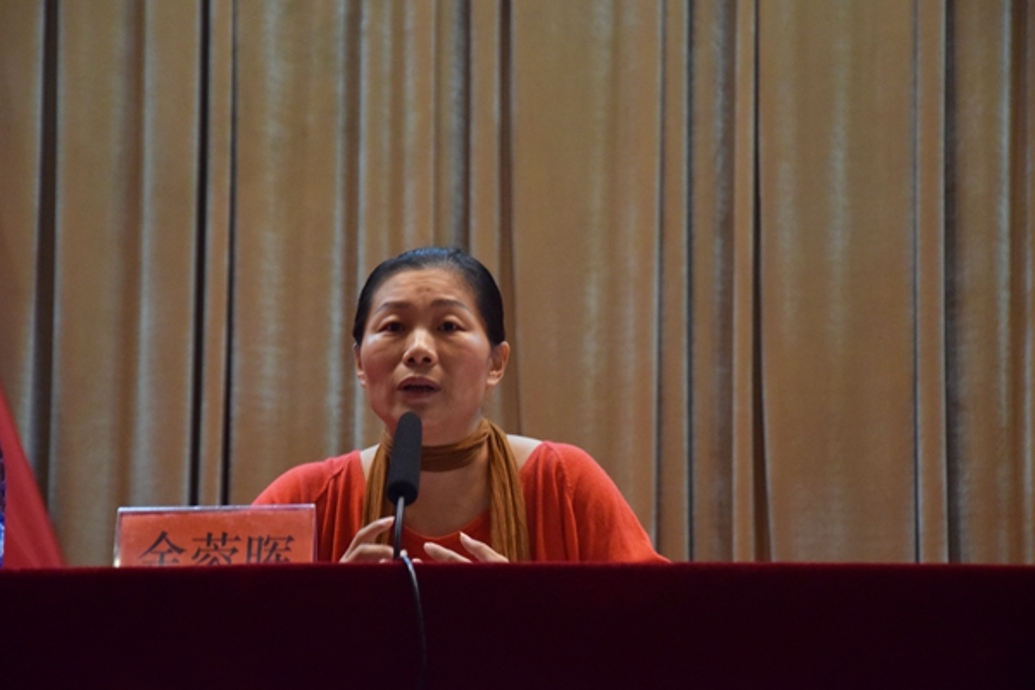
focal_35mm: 147
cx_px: 518
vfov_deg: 9.3
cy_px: 345
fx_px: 4226
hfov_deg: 14.0
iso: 1600
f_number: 5.6
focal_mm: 98
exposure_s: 1/50
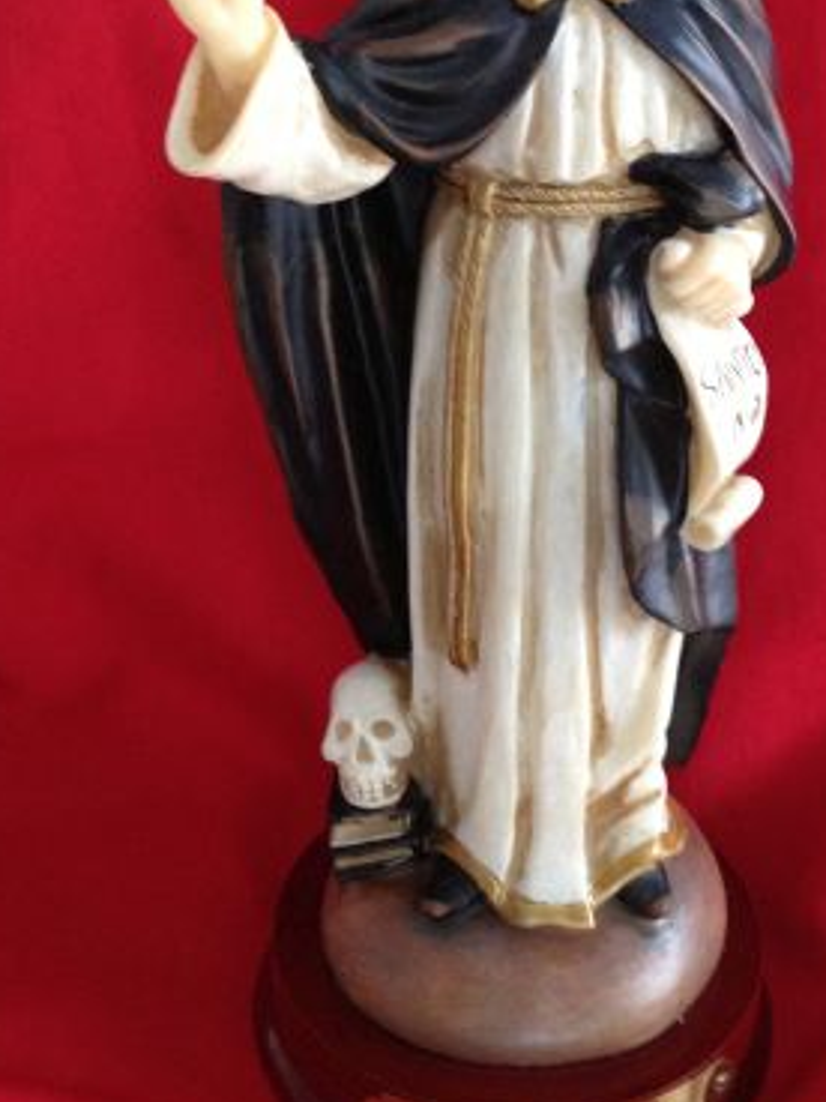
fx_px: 1813
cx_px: 536
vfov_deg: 33.3
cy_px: 317
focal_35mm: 57
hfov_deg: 25.6
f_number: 2.4
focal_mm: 4.28
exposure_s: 1/20
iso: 200
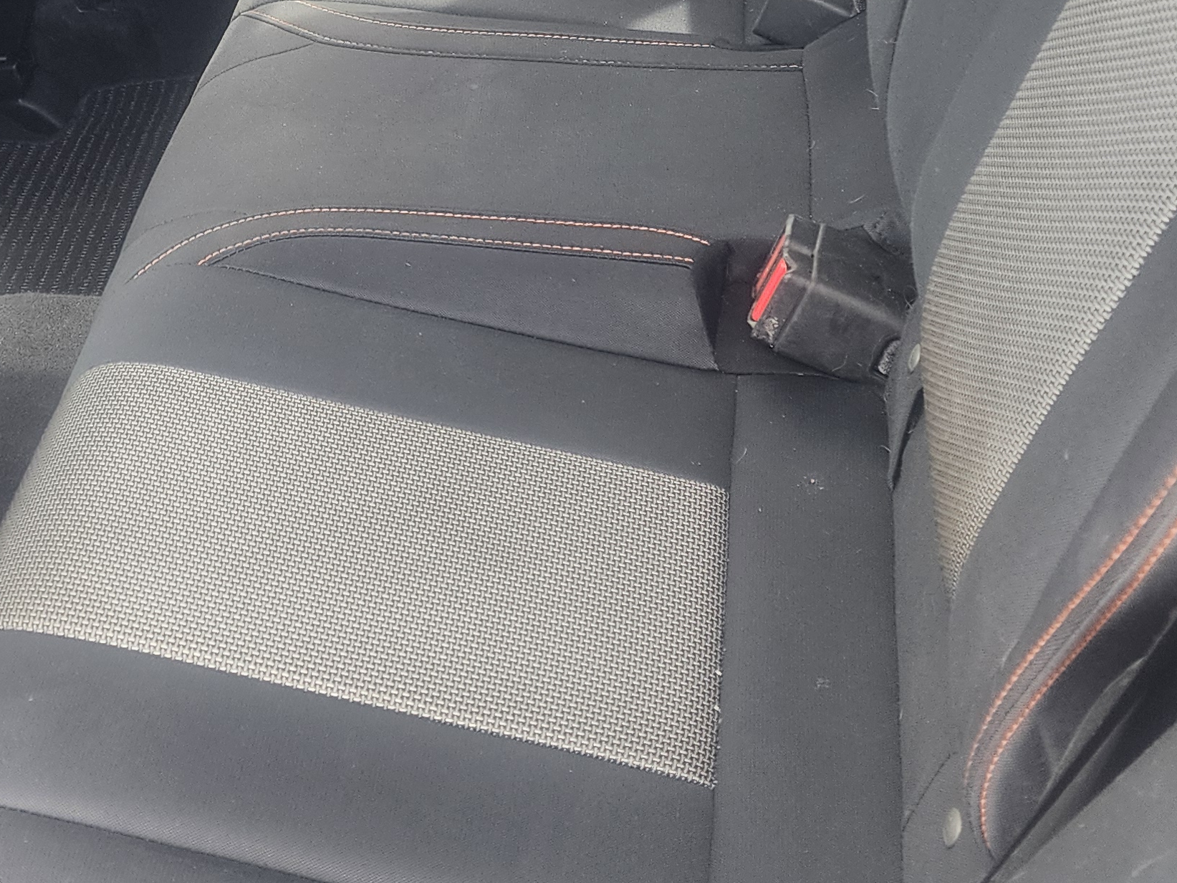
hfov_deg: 33.4
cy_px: 114
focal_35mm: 56
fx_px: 1904
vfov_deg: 25.4
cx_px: 242
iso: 160
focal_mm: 6.4
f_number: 1.8
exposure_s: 1/180
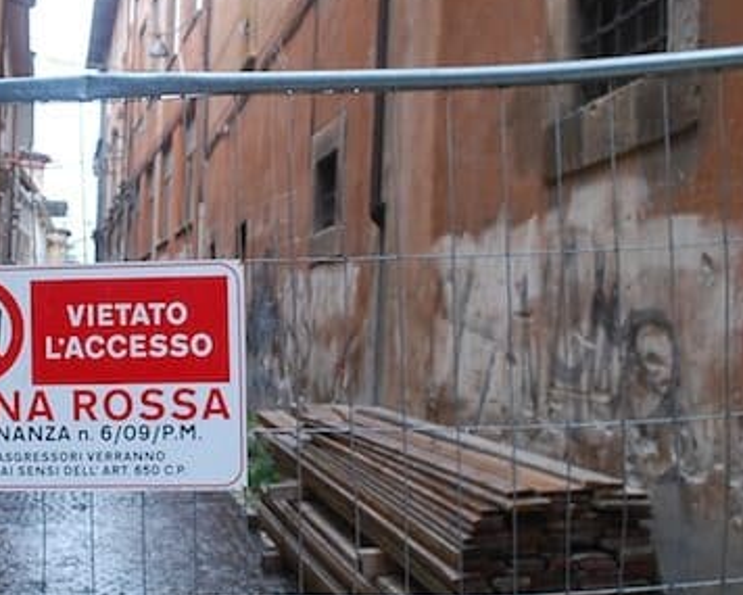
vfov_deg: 26.6
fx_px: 1254
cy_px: 378
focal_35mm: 57
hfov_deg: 31.8
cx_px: 113
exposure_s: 1/100
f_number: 5
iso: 200
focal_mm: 18
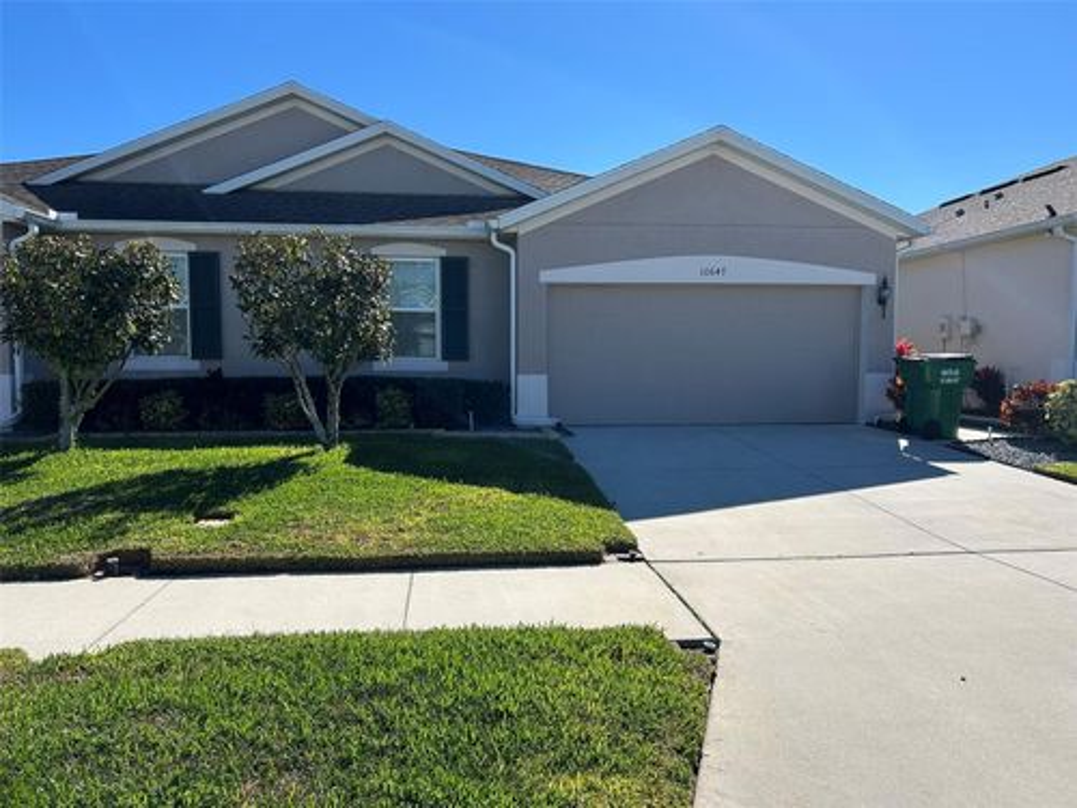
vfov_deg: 53.1
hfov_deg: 67.3
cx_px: 538
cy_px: 404
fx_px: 809
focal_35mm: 26
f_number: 1.5
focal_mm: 5.7
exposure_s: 1/4115
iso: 50
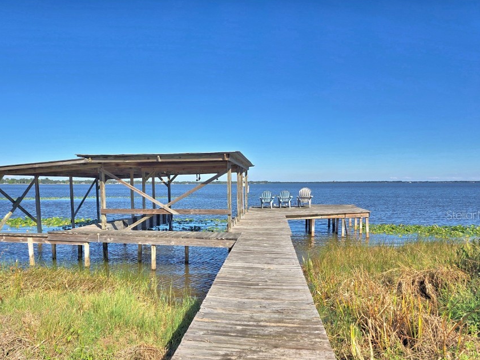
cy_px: 215
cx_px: 208
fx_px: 388
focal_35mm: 28
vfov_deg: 49.5
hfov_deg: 63.2
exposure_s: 1/816
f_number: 1.7
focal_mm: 6.3
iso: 12
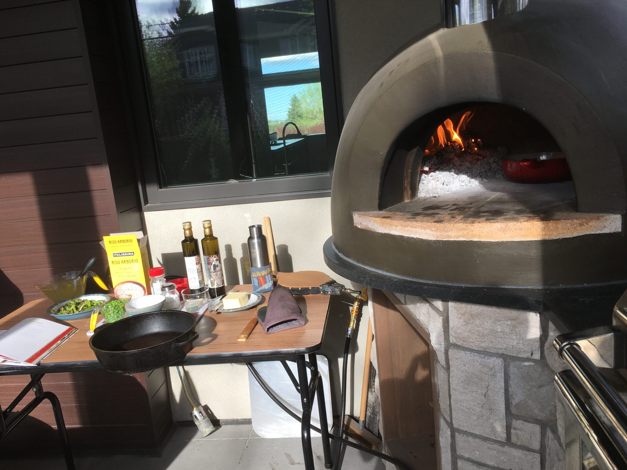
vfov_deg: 46.8
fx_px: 543
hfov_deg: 60.0
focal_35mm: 30
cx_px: 307
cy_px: 232
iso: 25
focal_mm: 4.15
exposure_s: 1/248
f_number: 2.2
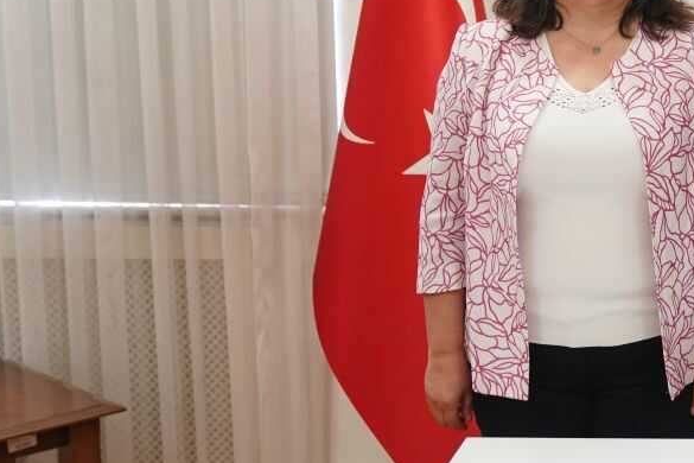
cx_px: 763
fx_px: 1581
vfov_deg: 16.6
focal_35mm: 82
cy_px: 121
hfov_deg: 23.3
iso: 1600
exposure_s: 1/125
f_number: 3.2
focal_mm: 32
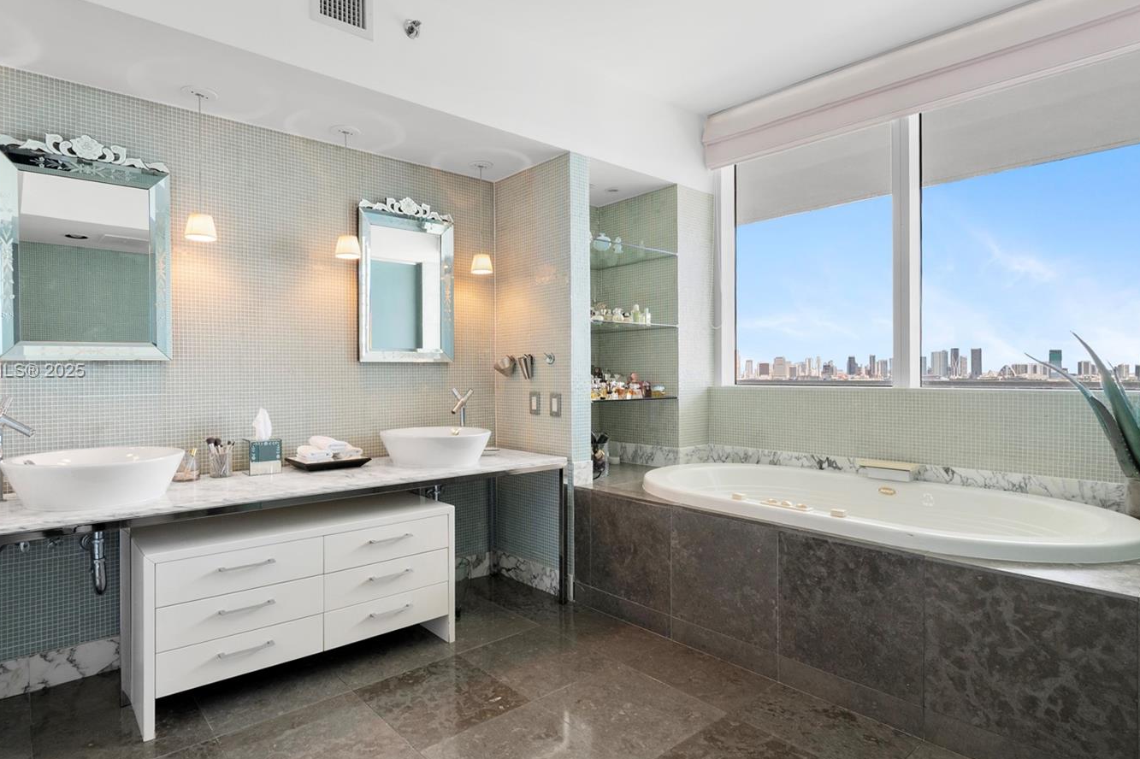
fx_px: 570
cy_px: 372
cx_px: 495
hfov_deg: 89.5
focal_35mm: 18
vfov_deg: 67.4
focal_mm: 10
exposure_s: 1/15
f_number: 9
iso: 250
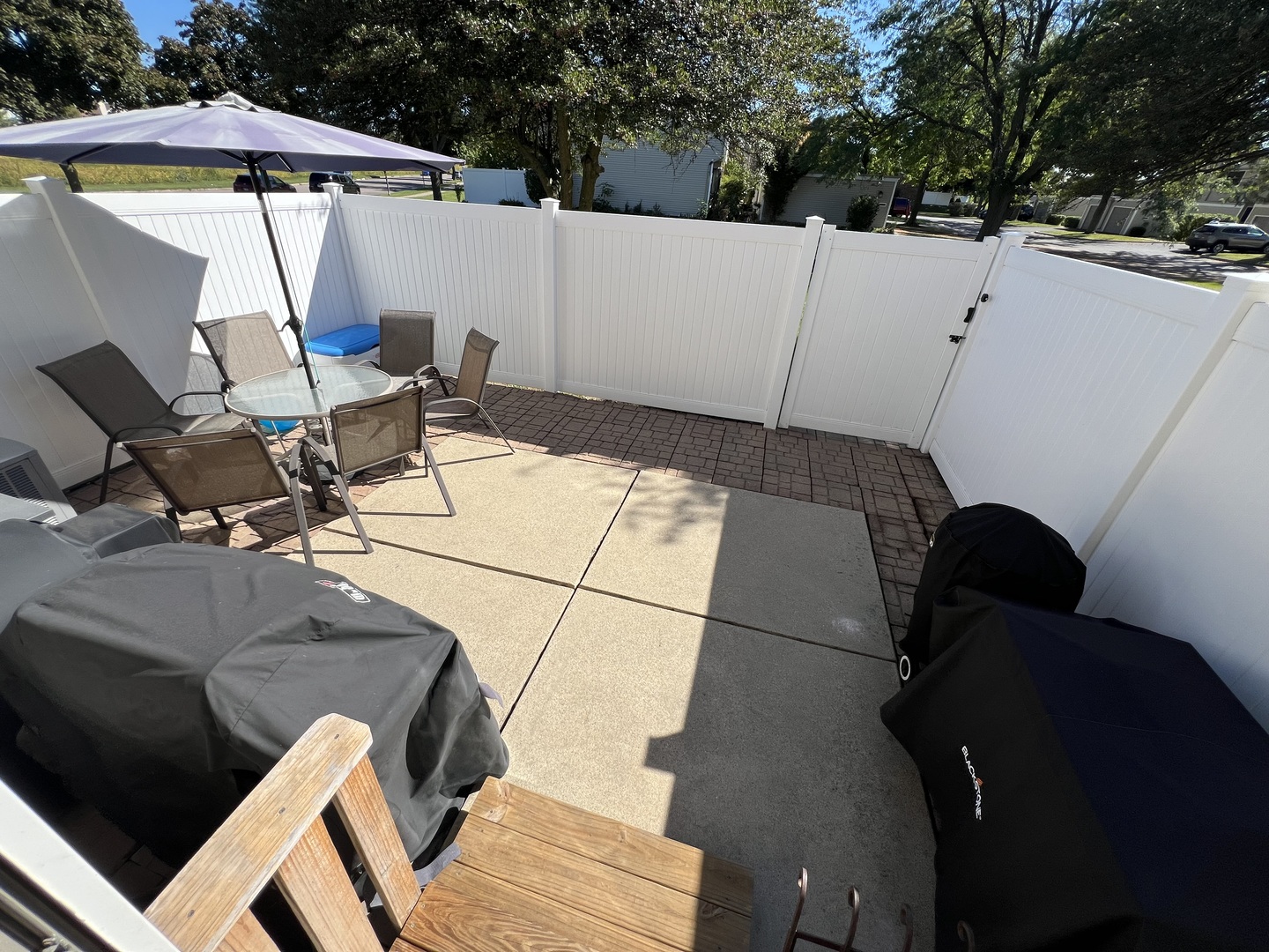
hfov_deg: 106.2
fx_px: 477
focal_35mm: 13
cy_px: 476
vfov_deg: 89.9
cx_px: 634
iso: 32
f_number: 1.8
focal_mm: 1.57
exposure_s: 1/1429
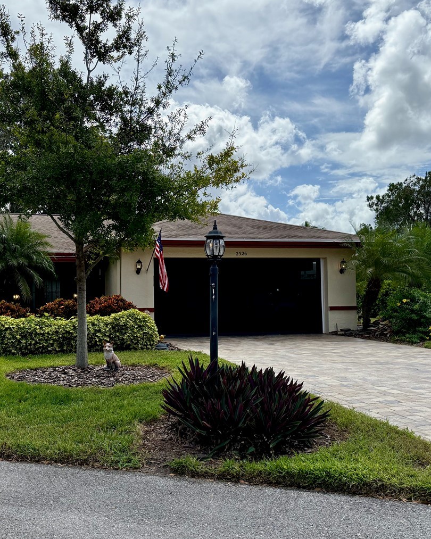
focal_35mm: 37
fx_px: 590
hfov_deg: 39.5
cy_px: 284
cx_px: 136
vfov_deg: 49.1
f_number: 1.78
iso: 100
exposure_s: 1/7353
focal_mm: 6.76
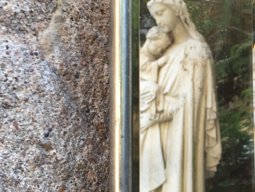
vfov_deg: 16.1
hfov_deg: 20.6
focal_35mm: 92
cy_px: 110
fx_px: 678
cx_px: 256
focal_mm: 4.15
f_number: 2.2
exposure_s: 1/100
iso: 40
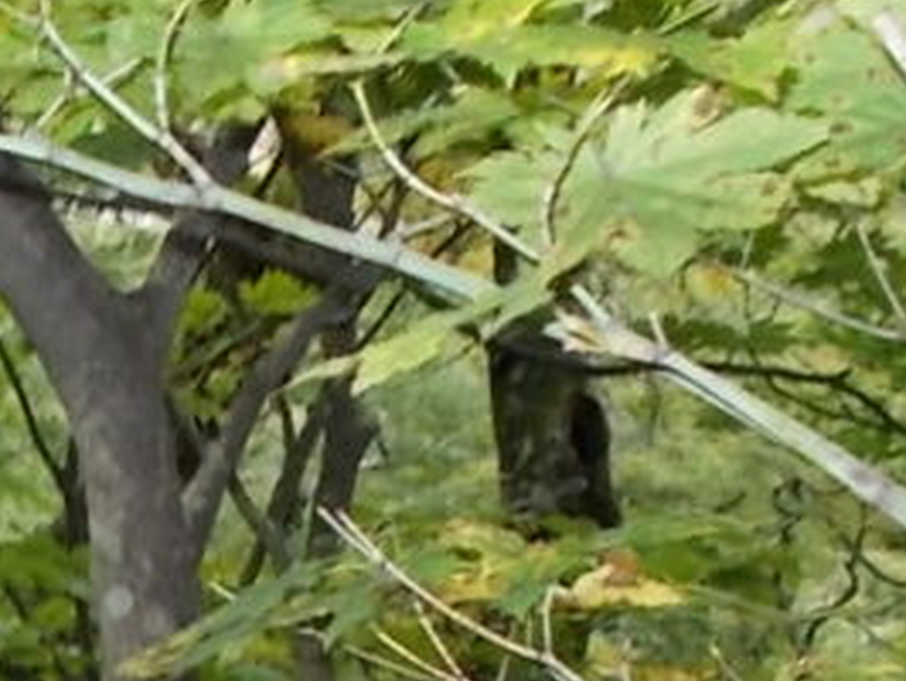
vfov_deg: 13.7
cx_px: -399
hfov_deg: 17.8
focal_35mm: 100
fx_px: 2620
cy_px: 1096
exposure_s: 1/25
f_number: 3.2
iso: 200
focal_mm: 4.6
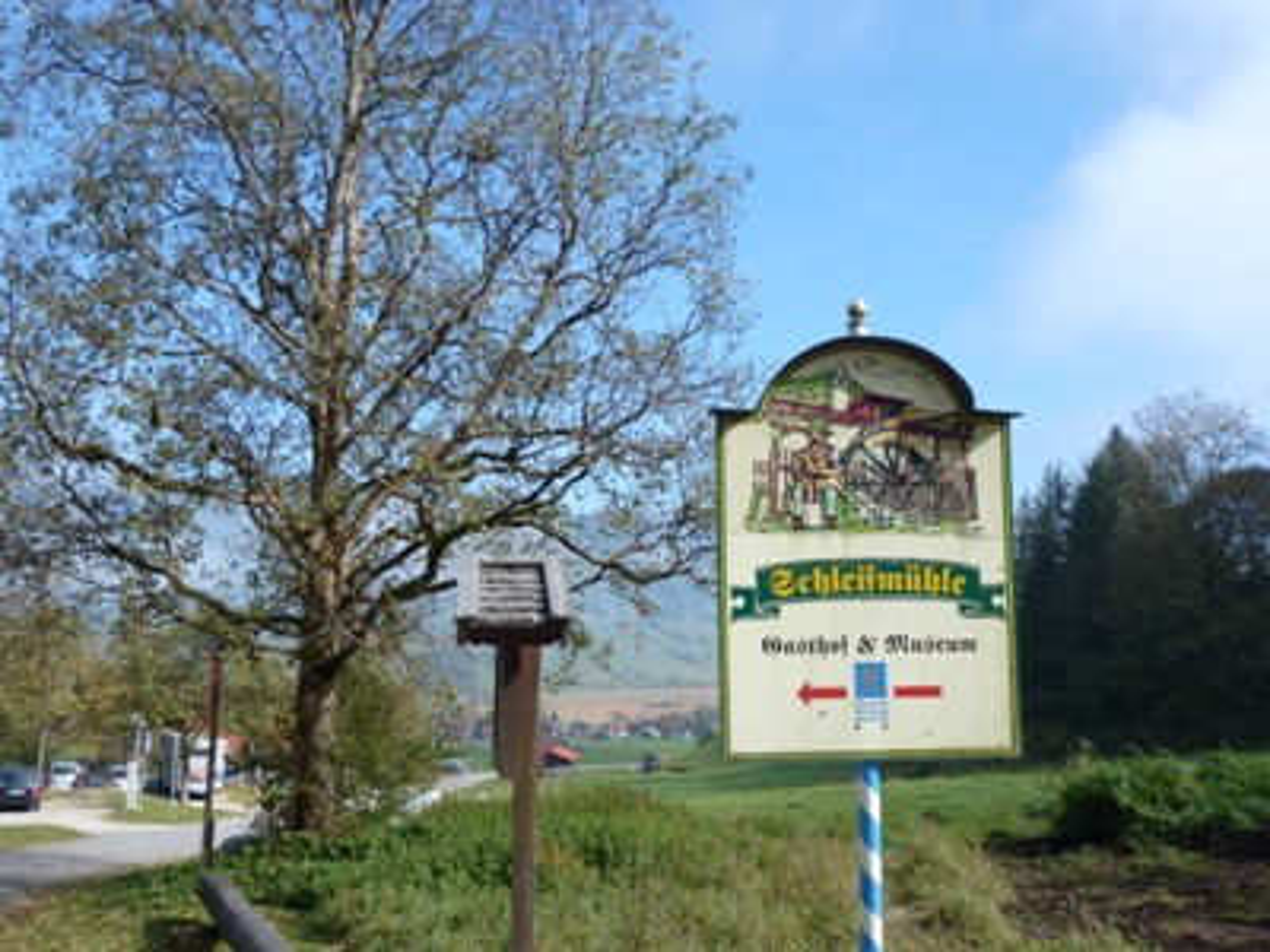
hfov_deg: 55.4
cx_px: 635
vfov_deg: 42.9
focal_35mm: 33
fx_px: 1211
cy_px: 476
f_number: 3.6
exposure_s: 1/640
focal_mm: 5.9
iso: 100
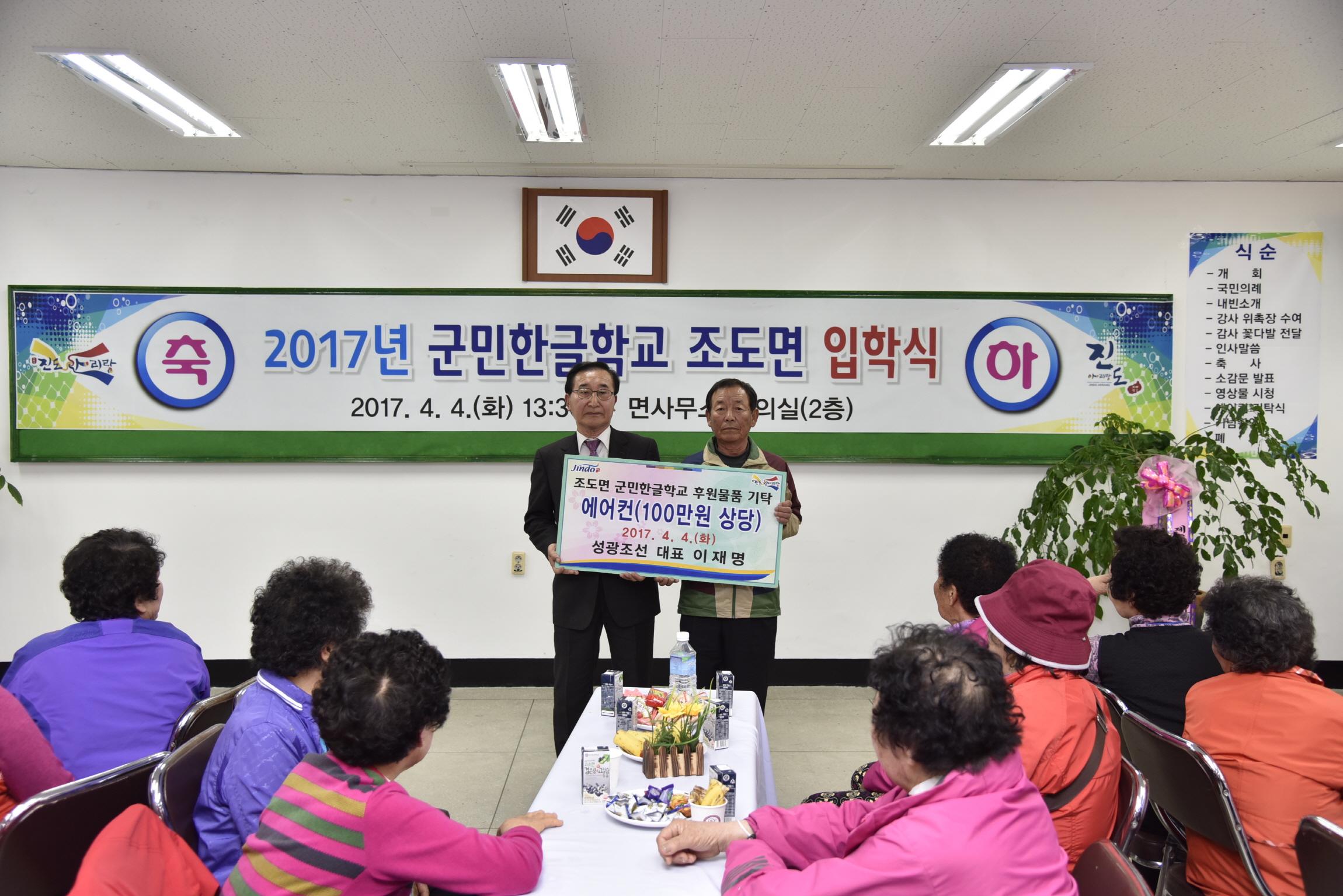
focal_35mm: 32
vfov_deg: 41.1
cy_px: 448
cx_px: 672
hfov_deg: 58.7
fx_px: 1194
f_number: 4.5
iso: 640
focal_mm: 32
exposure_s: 1/125
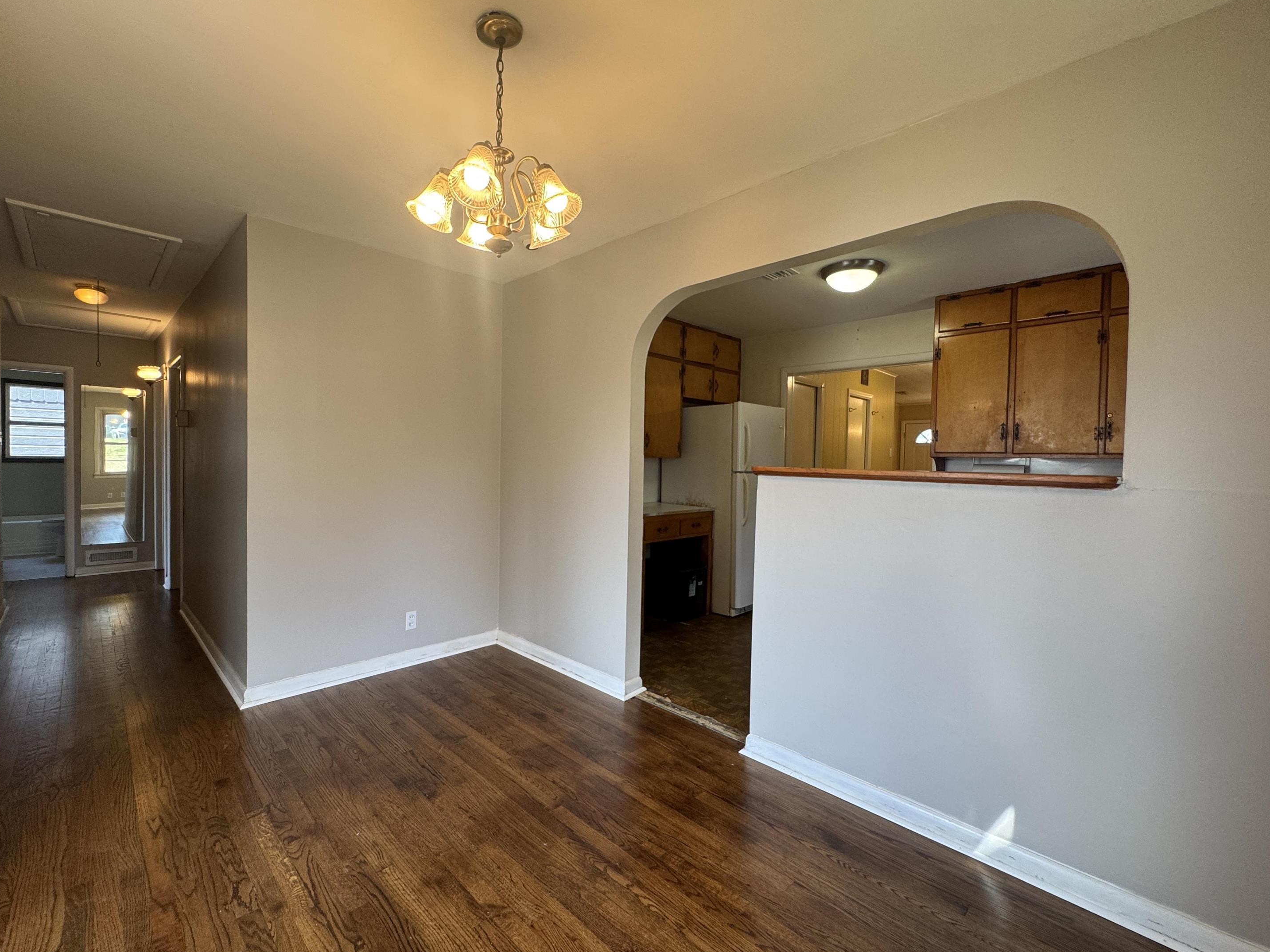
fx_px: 550
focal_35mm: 15
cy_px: 476
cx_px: 596
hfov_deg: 98.1
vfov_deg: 81.7
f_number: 2.2
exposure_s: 1/120
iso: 125
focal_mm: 2.22
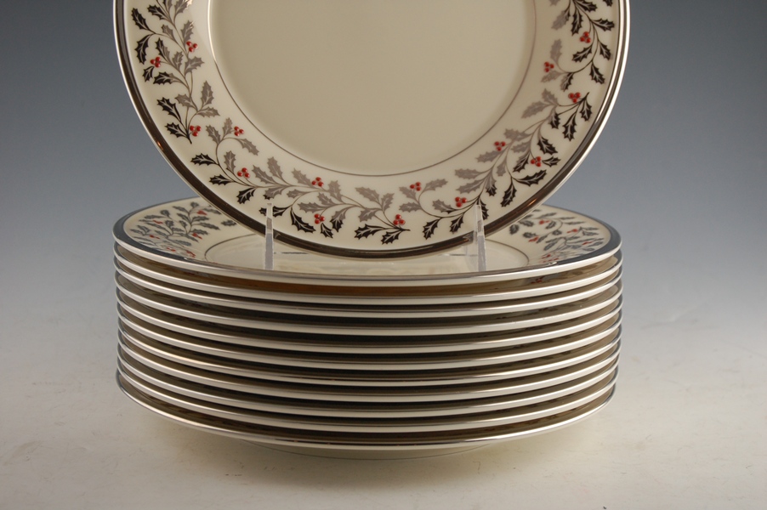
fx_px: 1756
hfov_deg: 24.6
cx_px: 384
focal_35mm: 82
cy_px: 255
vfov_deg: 16.5
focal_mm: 55
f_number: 5.6
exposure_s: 1/60
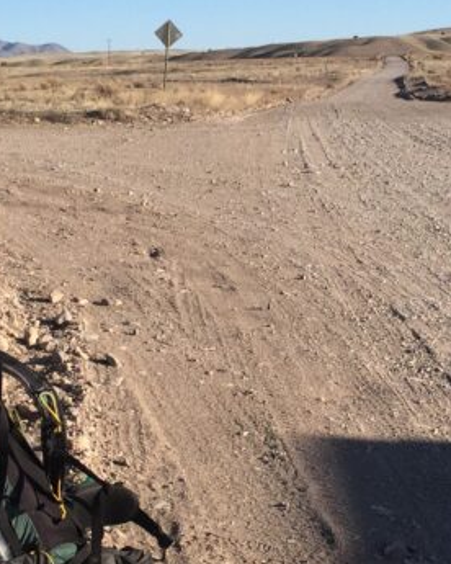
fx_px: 1051
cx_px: 270
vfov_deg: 30.0
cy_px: 266
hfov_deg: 24.2
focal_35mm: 63
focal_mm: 4.15
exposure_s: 1/1582
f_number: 2.2
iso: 32
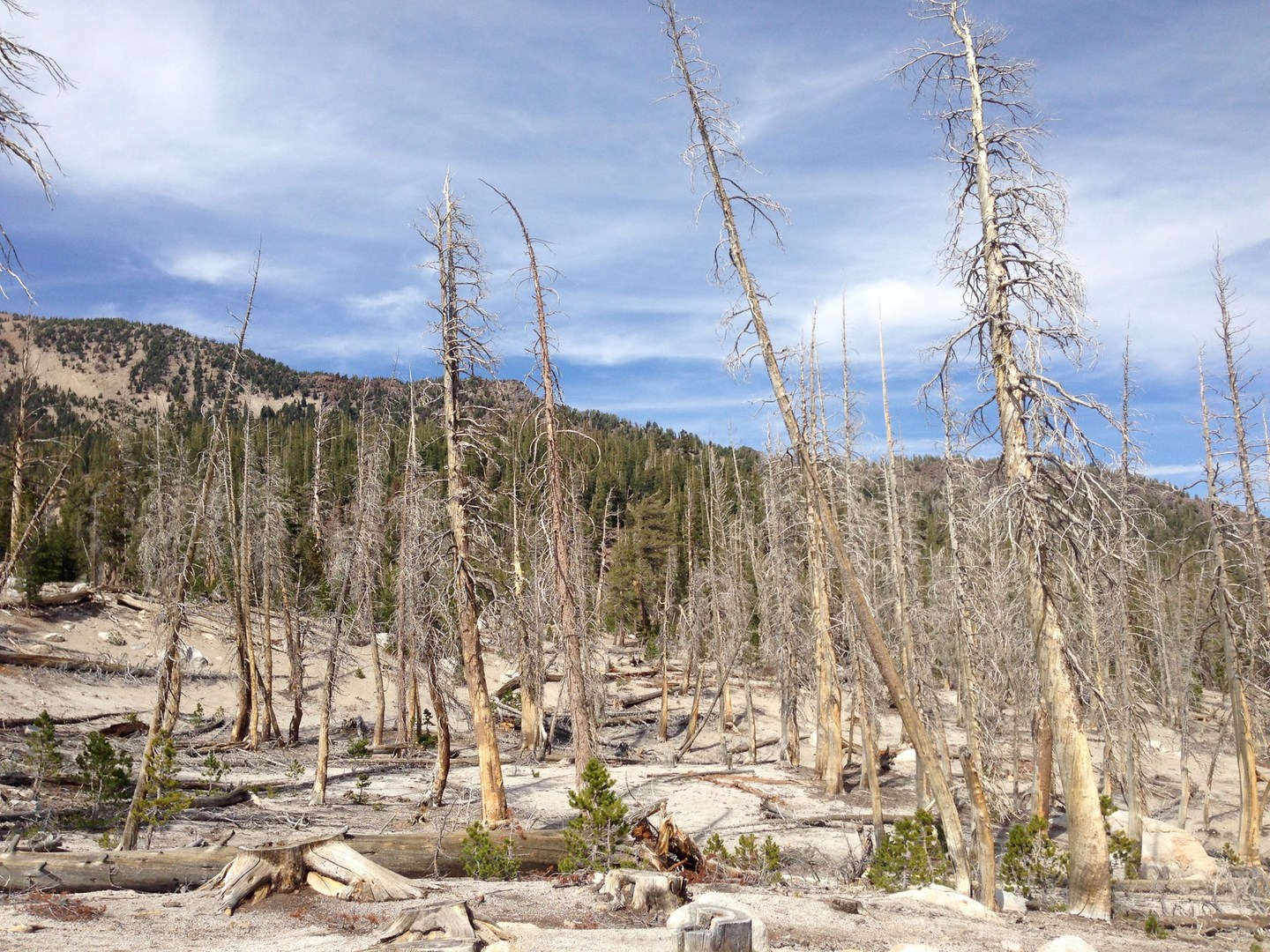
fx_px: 1211
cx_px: 635
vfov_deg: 42.9
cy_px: 476
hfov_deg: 55.4
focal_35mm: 33
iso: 50
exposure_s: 1/1869
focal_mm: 4.12
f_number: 2.4
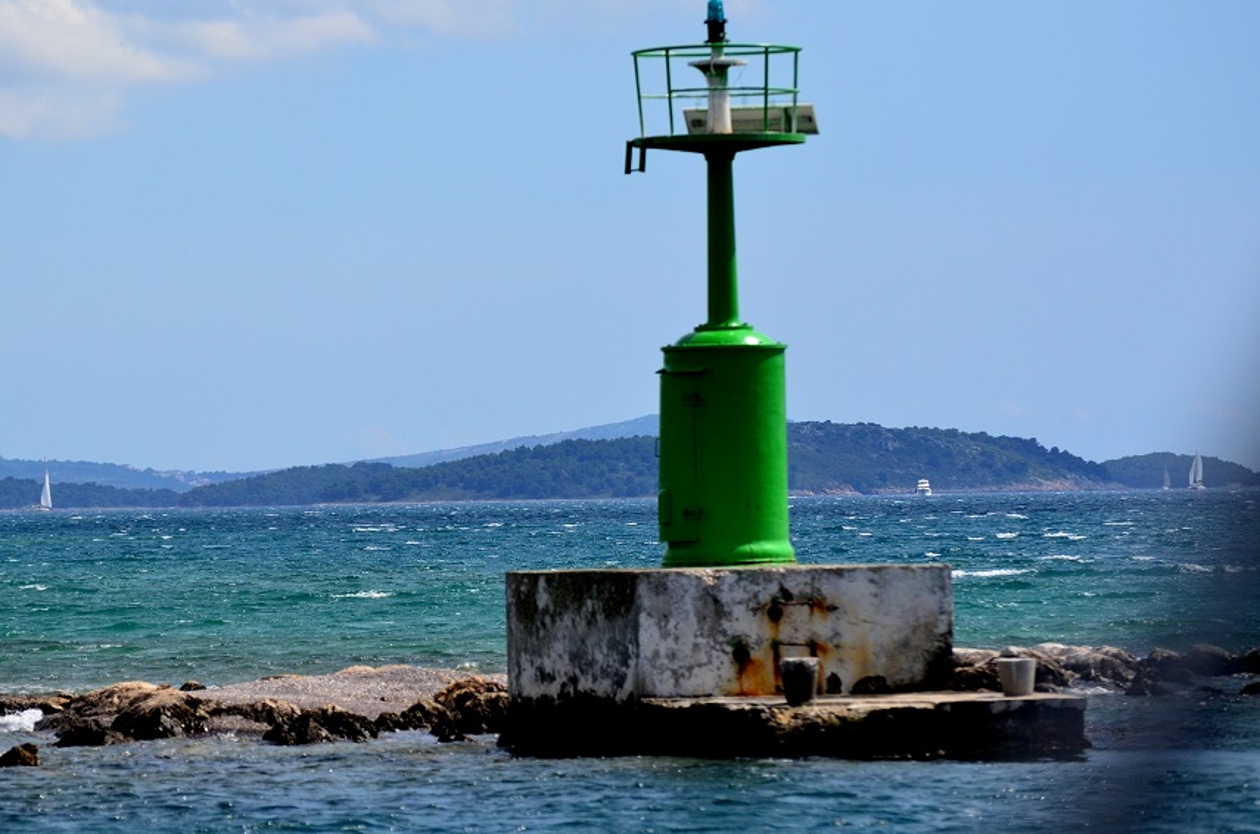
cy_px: 394
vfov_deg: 5.0
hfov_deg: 7.6
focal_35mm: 272
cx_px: 547
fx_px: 9484
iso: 400
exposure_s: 1/3200
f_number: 4.8
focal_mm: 155
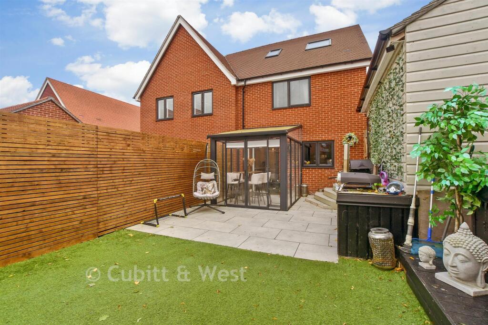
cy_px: 162
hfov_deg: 100.4
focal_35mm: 15
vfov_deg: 77.3
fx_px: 203
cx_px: 244
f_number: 8
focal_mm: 10
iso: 160
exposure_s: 1/250
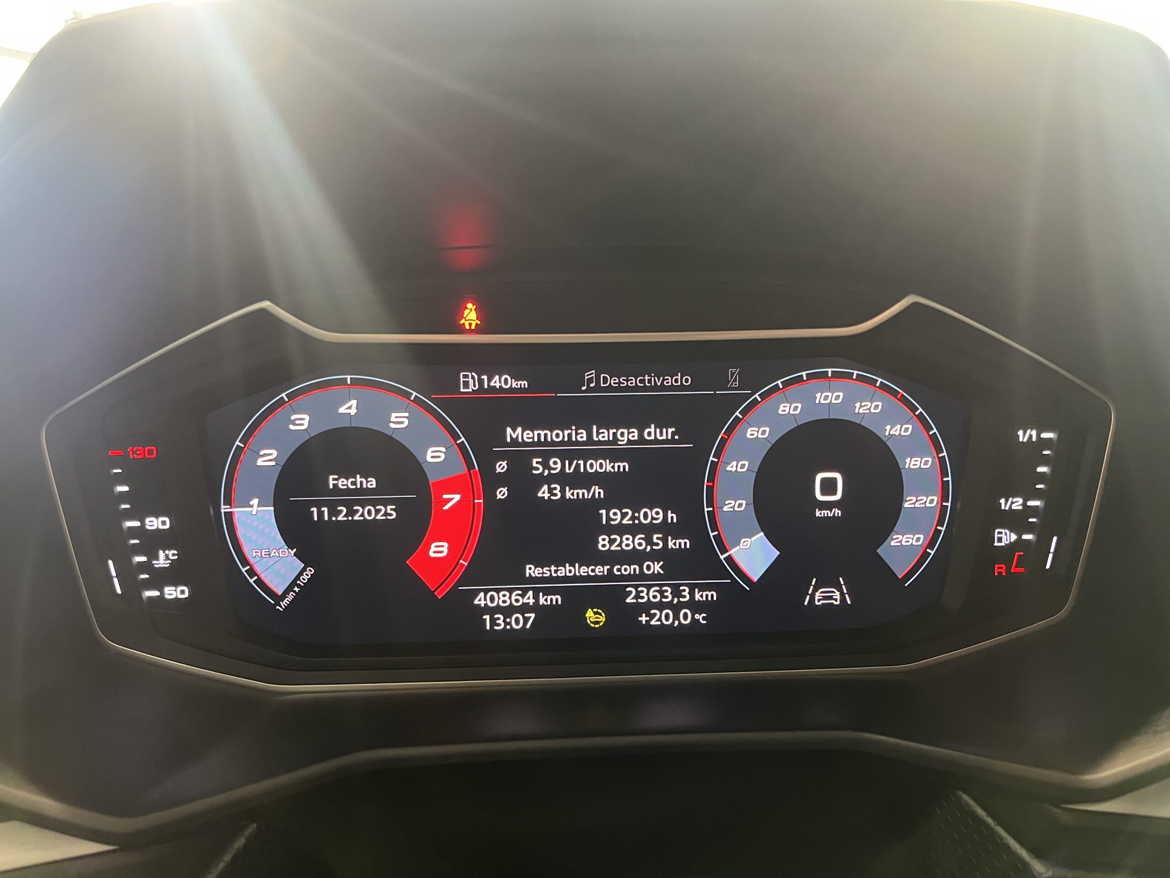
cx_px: 585
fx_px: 879
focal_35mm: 26
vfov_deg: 53.1
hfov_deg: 67.3
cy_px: 439
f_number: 1.6
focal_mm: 5.1
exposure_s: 1/56
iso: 500
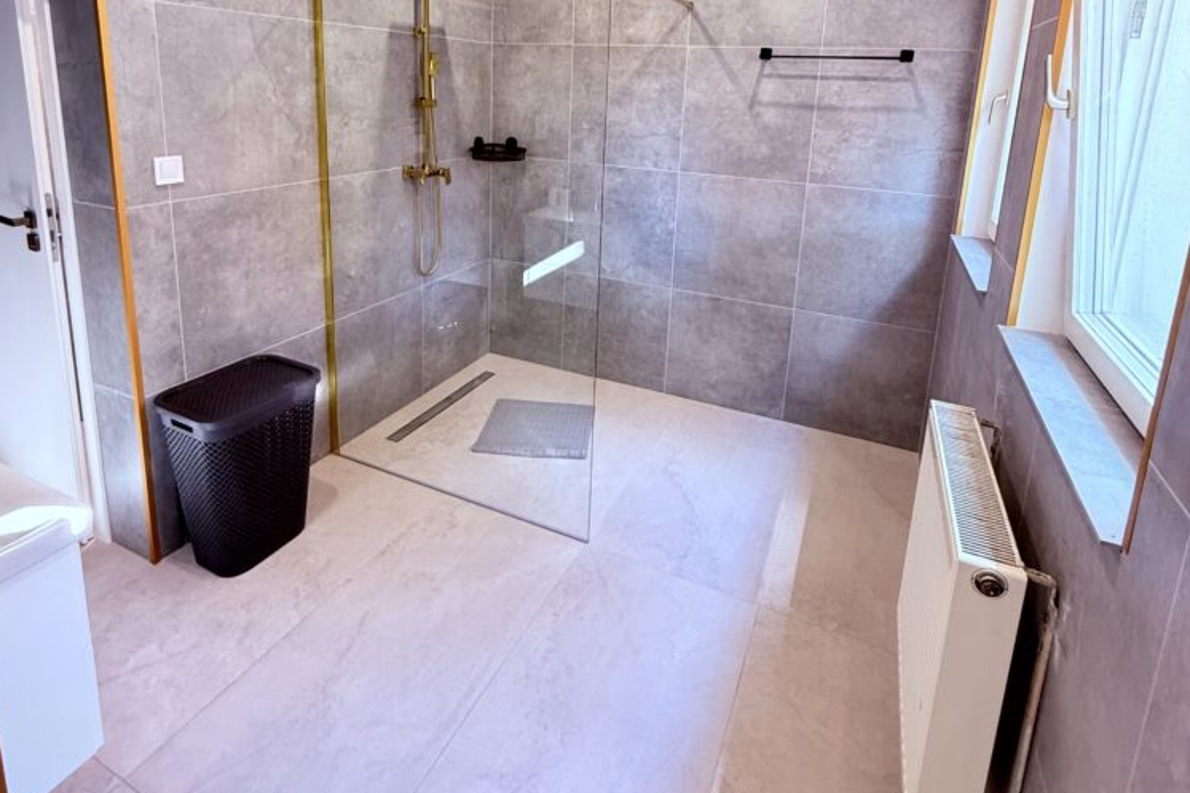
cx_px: 579
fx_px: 661
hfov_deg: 84.0
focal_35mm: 20
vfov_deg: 59.2
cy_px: 217
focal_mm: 2.22
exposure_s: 1/50
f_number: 2.2
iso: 400
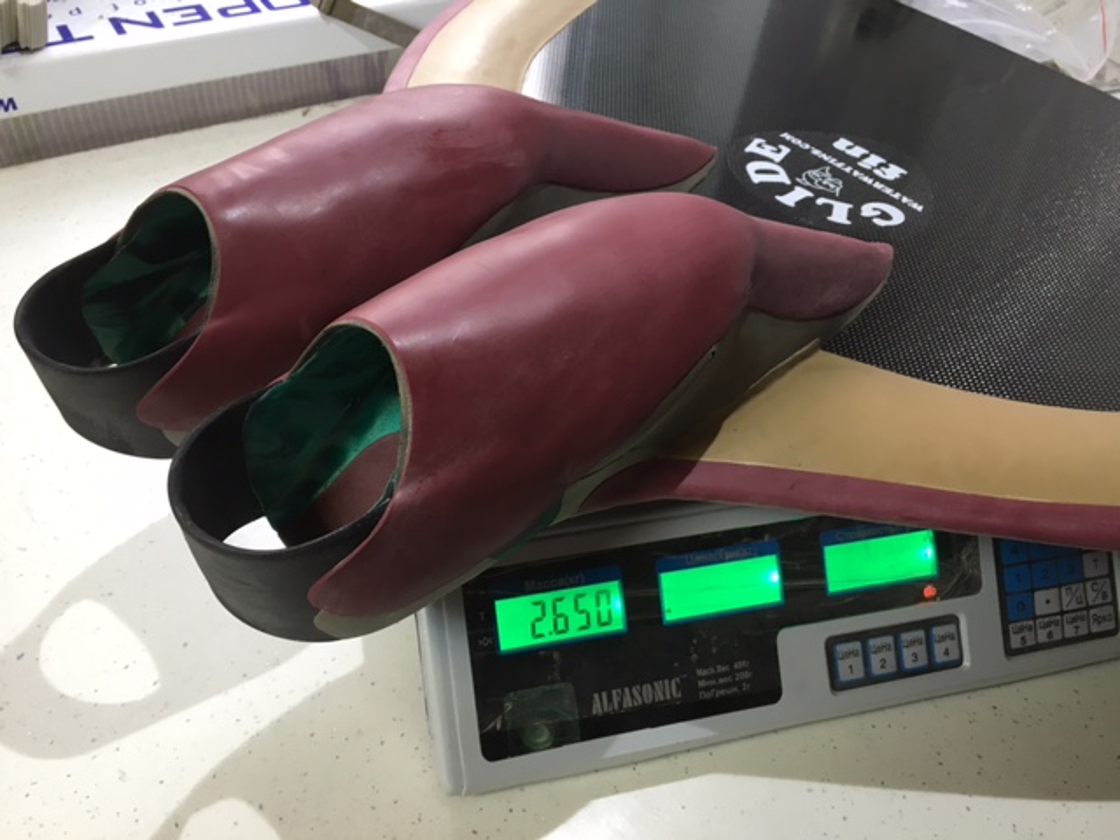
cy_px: 420
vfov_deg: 48.2
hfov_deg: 61.7
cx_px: 560
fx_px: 938
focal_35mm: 29
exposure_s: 1/33
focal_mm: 4.15
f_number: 2.2
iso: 80
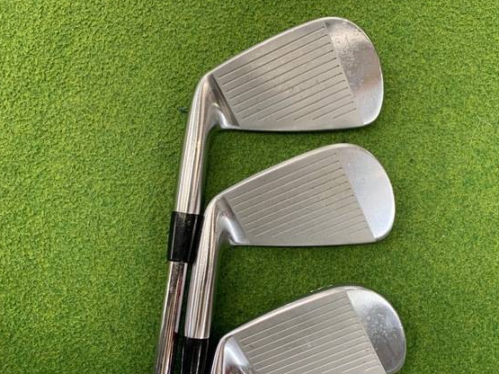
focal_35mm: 30
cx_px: 278
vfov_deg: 46.7
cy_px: 208
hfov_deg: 59.8
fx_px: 432
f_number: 1.8
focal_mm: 4.25
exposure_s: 1/60
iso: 160
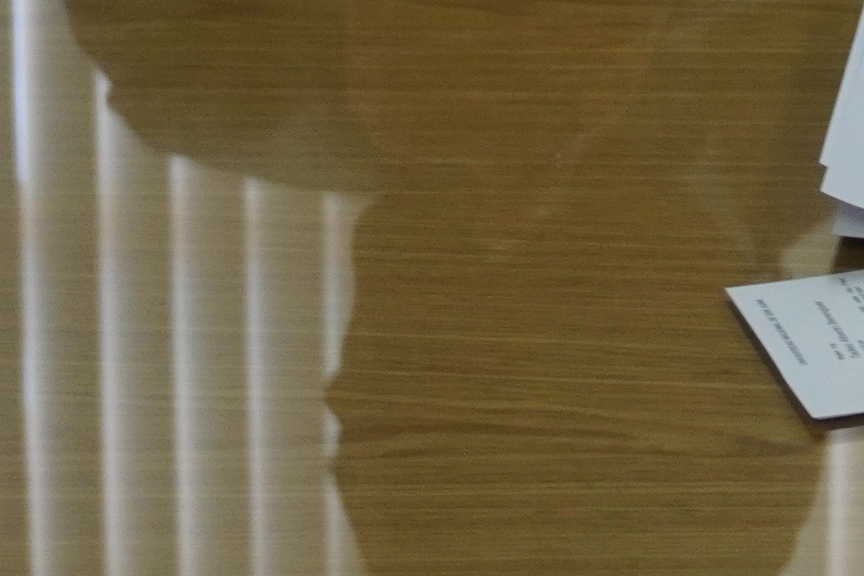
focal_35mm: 181
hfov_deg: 10.7
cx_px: 1497
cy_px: -456
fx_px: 4344
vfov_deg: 7.4
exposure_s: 1/160
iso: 1000
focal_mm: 26
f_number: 4.5
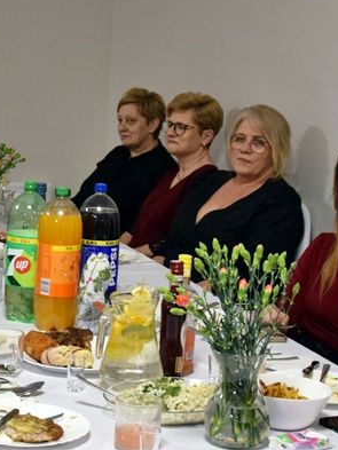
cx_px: 78
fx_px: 1288
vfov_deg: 19.8
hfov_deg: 14.9
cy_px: 218
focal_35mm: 99
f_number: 4.2
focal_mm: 30
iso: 900
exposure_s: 1/100
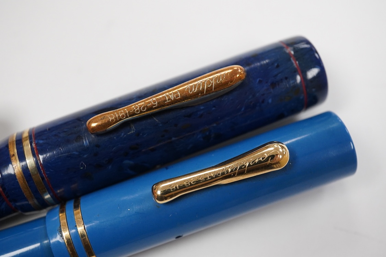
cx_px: 193
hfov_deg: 43.6
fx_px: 482
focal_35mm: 45
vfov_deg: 29.9
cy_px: 128
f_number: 10
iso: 2500
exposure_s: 1/200
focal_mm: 30
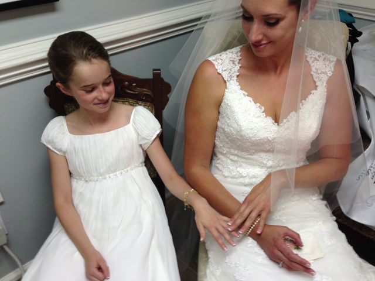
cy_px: 140
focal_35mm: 33
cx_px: 188
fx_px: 357
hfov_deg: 55.4
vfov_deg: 42.9
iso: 50
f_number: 2.4
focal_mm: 4.12
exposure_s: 1/20
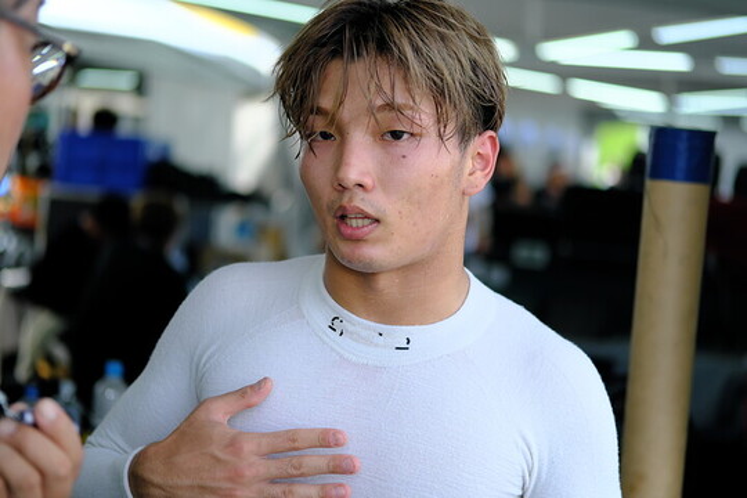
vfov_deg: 18.2
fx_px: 1556
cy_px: 249
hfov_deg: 27.0
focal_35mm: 75
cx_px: 374
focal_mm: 50
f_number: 2
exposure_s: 1/2200
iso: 320
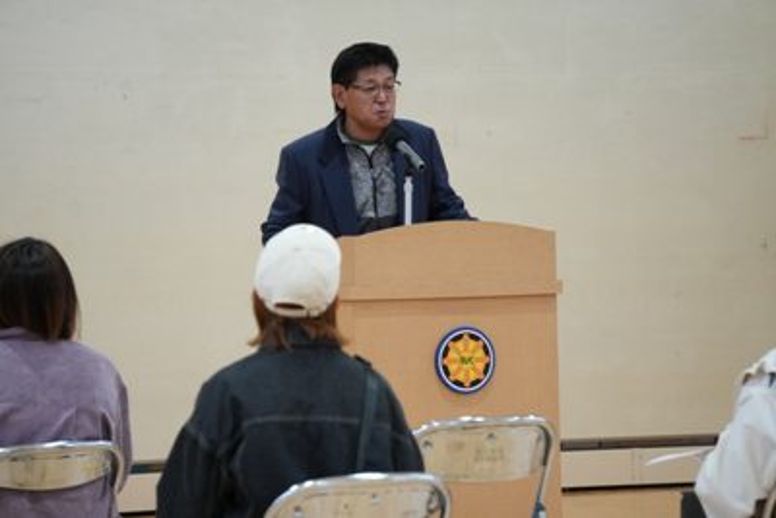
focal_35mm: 234
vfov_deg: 5.9
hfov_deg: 8.8
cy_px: 259
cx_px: 388
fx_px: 5046
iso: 1600
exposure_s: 1/137
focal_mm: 156
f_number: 5.6
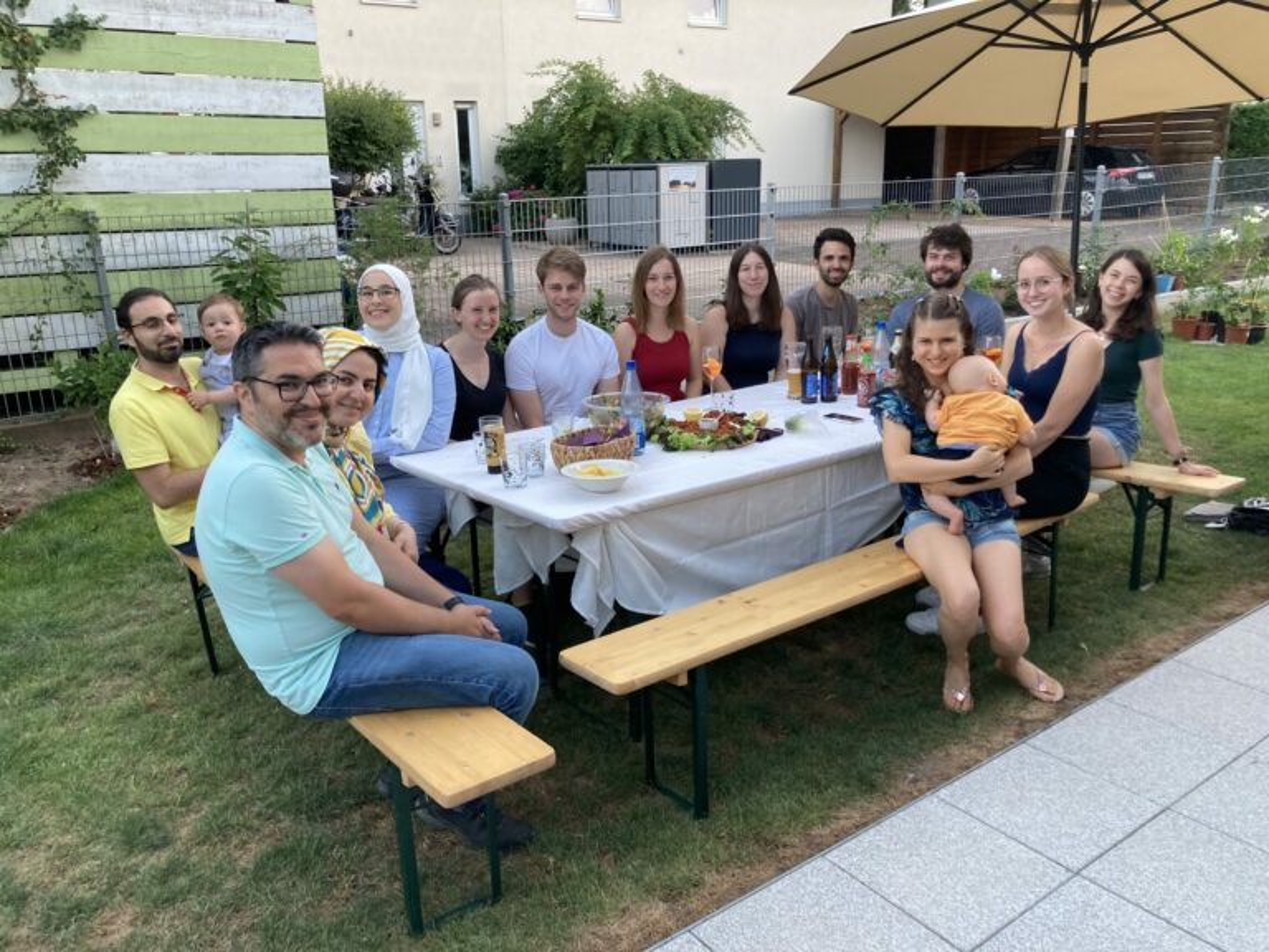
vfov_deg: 49.7
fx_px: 1026
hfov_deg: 63.4
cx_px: 634
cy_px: 476
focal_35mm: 28
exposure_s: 1/63
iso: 80
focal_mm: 3.99
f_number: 1.8
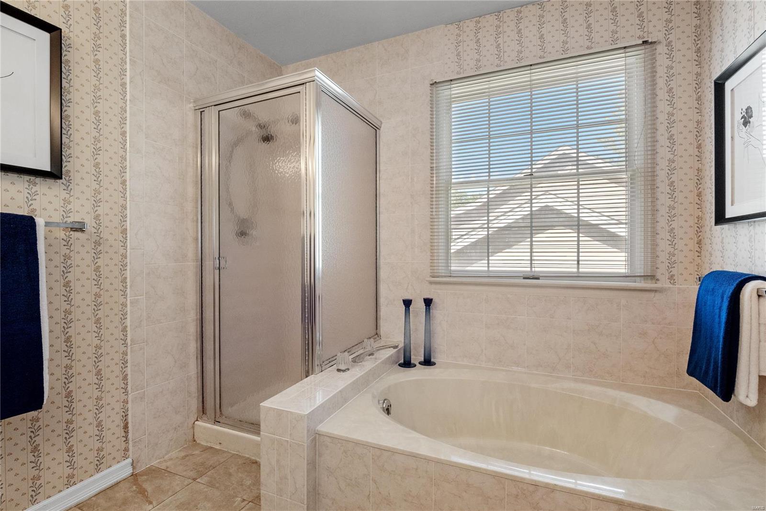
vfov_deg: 73.8
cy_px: 256
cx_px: 383
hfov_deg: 96.7
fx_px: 340
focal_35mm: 16
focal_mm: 8
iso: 400
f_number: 8
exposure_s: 1/40
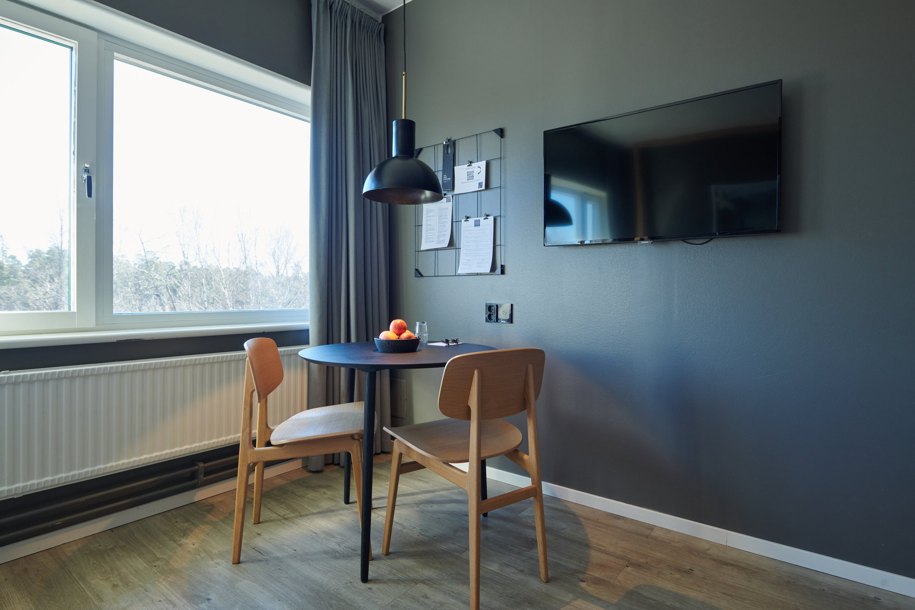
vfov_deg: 64.5
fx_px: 483
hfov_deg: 86.9
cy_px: 305
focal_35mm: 19
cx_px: 458
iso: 400
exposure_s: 1/40
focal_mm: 19
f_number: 8
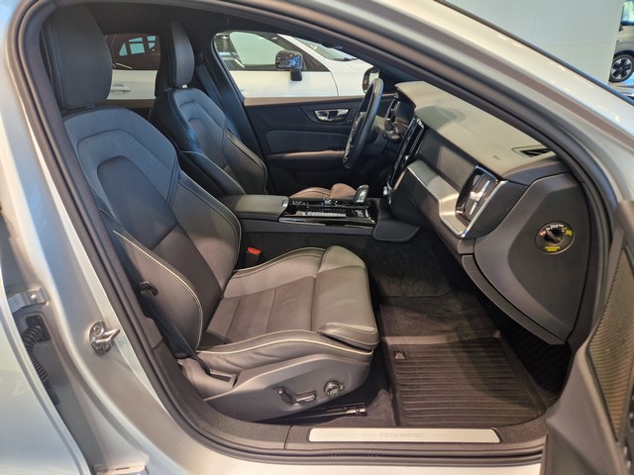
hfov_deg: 73.9
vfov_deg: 58.9
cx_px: 317
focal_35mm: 23
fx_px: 421
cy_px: 238
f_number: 1.8
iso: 125
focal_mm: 5.4
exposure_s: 1/100
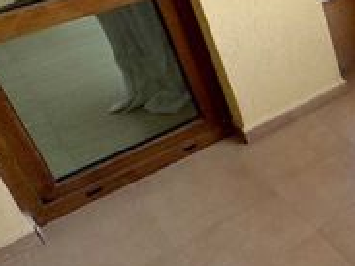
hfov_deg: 23.6
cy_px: -2
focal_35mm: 54
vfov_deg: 25.6
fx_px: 553
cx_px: 597
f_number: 2.2
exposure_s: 1/565
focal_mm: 2.22
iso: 40
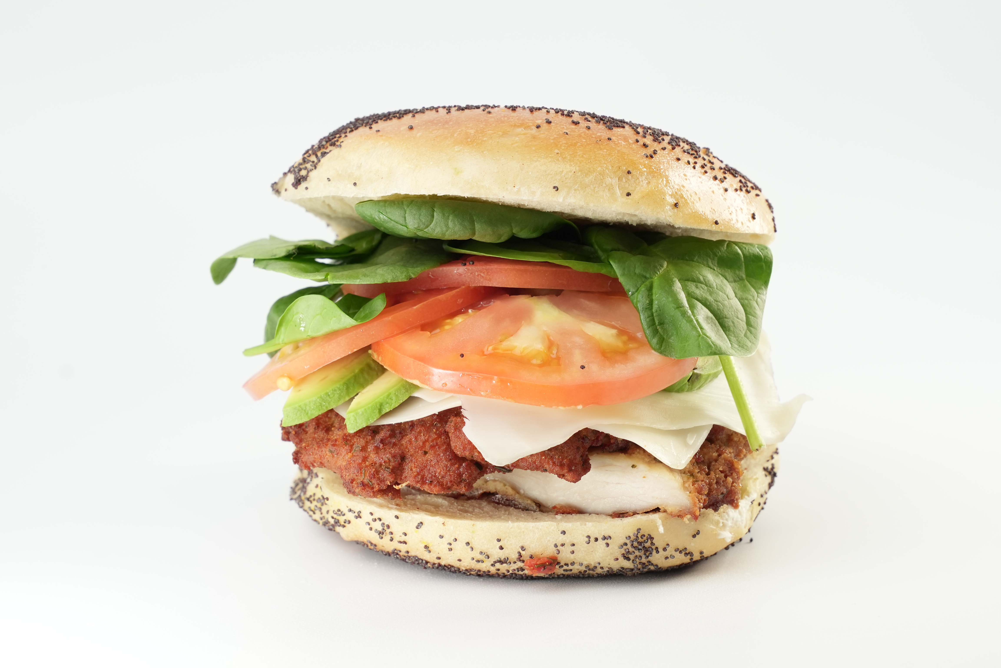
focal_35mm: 105
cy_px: 334
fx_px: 2919
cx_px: 500
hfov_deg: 19.5
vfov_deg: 13.0
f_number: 9
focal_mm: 70
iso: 800
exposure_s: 1/125
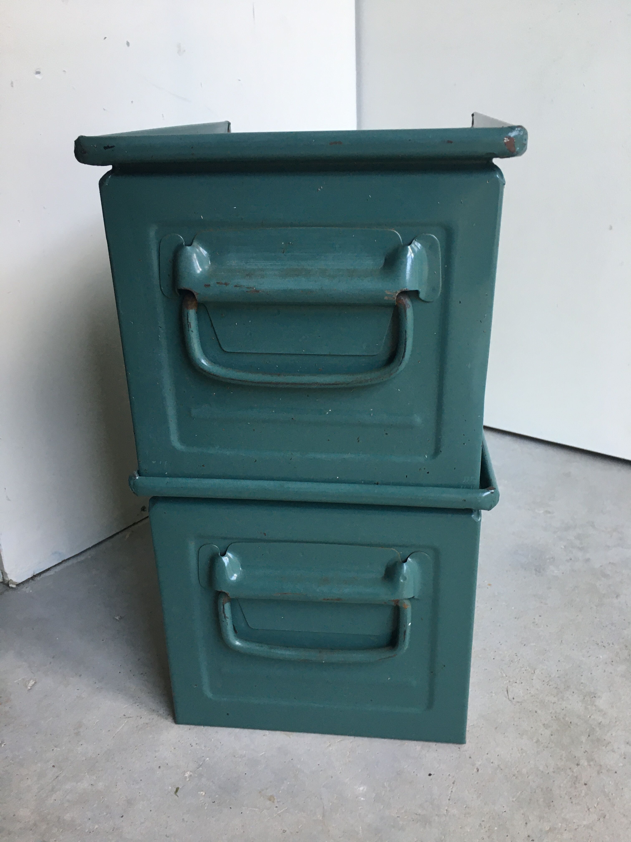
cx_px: 316
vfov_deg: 61.7
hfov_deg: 48.2
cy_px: 421
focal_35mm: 29
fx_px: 705
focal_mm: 4.15
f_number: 2.2
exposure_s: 1/33
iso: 80
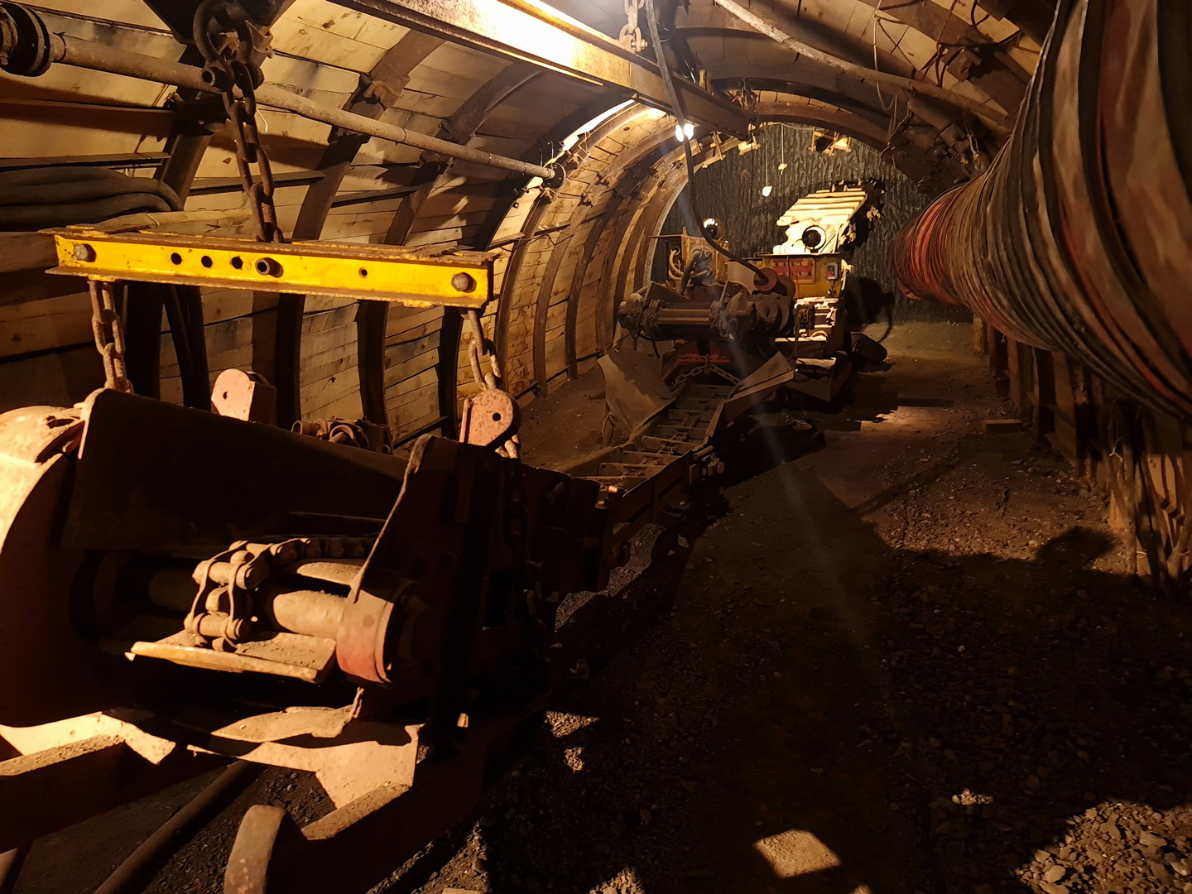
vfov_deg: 54.9
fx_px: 861
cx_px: 596
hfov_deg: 69.4
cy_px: 447
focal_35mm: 25
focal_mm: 7
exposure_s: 1/4
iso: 320
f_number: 1.8
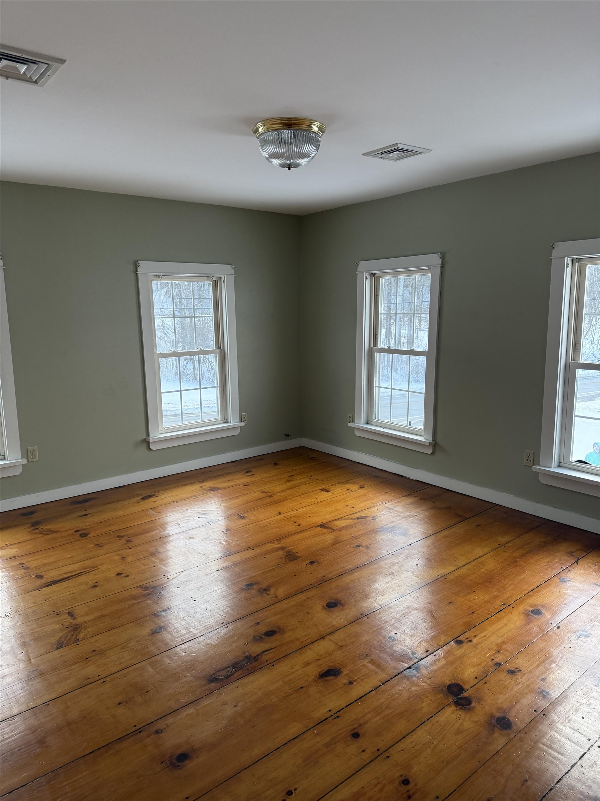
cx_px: 300
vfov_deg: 71.6
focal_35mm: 24
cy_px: 400
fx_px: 555
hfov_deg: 56.8
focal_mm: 6.76
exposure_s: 1/230
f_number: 1.78
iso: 160
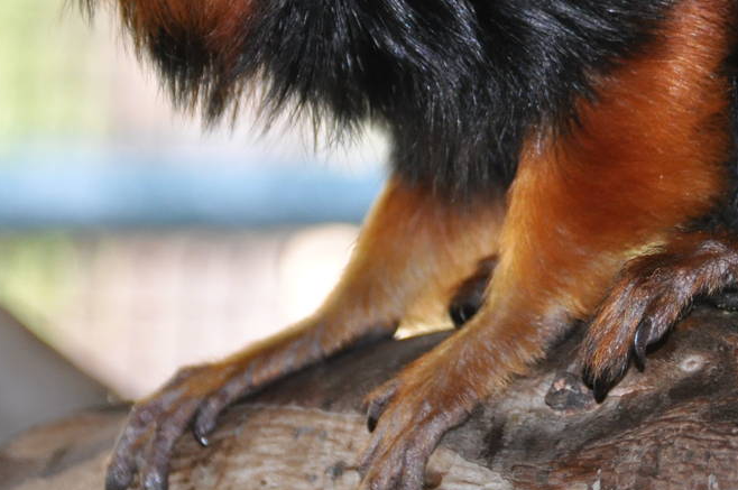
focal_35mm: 456
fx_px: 9341
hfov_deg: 4.5
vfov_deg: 3.0
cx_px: 602
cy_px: 13
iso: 1000
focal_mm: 125
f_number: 5.6
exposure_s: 1/60
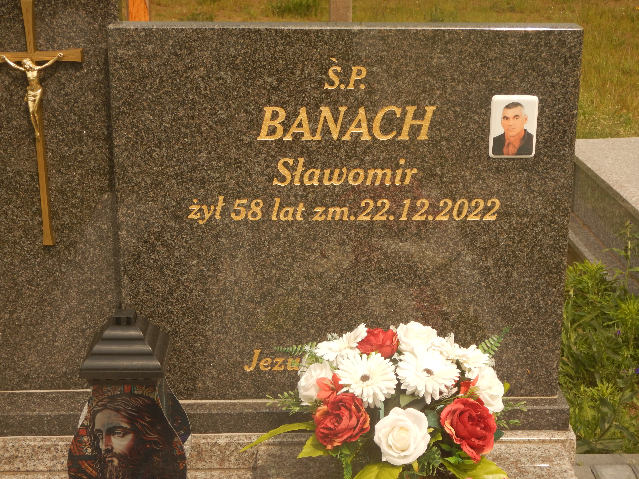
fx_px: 1126
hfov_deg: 31.7
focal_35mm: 61
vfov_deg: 24.0
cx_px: 320
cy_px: 240
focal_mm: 11
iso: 125
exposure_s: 1/800
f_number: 4.4
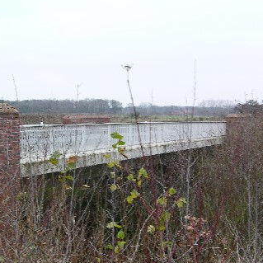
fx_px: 490
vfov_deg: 30.0
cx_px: 91
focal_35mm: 57
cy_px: 150
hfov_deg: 29.9
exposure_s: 1/22.9
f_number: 3.5
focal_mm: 8.9
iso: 50
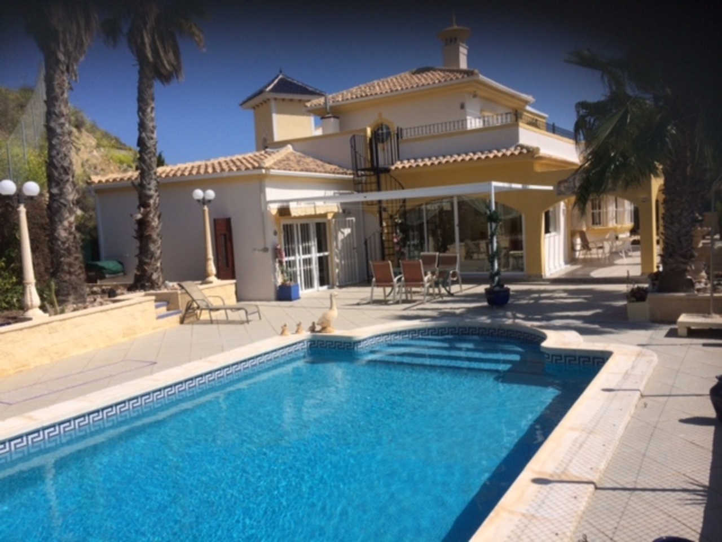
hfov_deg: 61.7
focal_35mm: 29
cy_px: 271
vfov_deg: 48.2
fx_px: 605
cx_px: 361
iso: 32
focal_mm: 4.15
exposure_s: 1/4566
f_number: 2.2
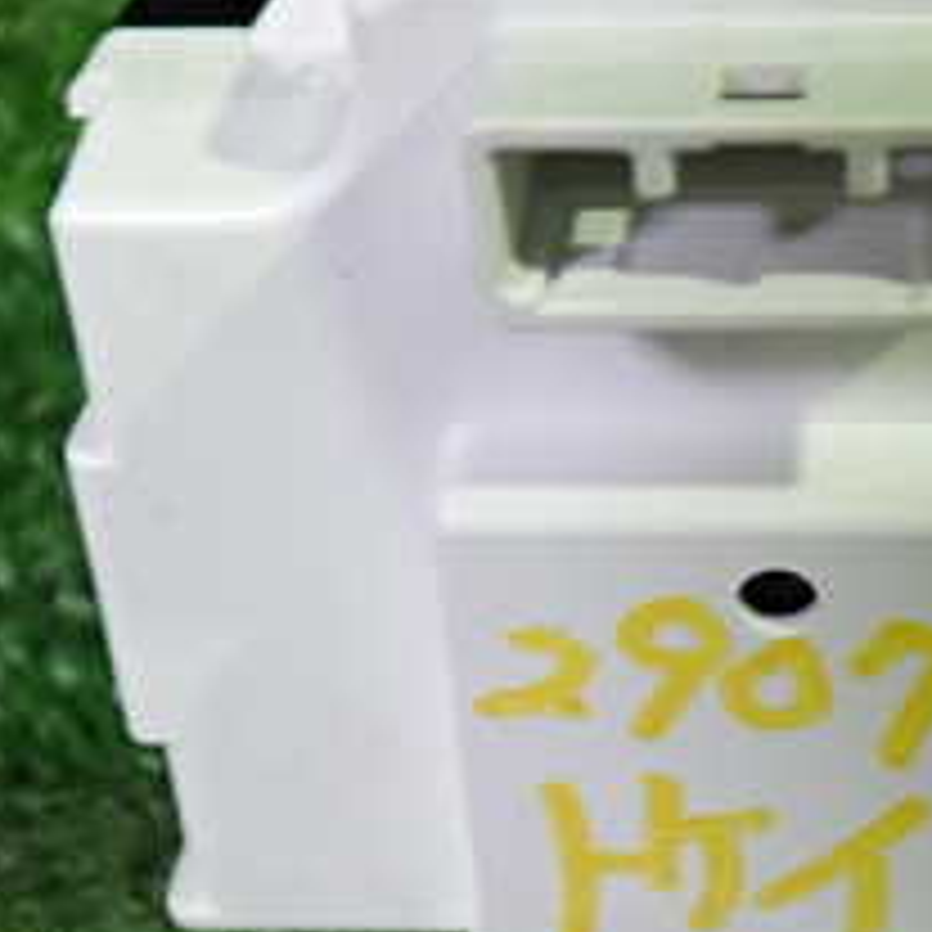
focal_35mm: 77
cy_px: 392
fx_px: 2345
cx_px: 743
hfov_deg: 22.2
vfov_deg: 22.5
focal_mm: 5.4
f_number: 2.3
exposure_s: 1/30
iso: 200
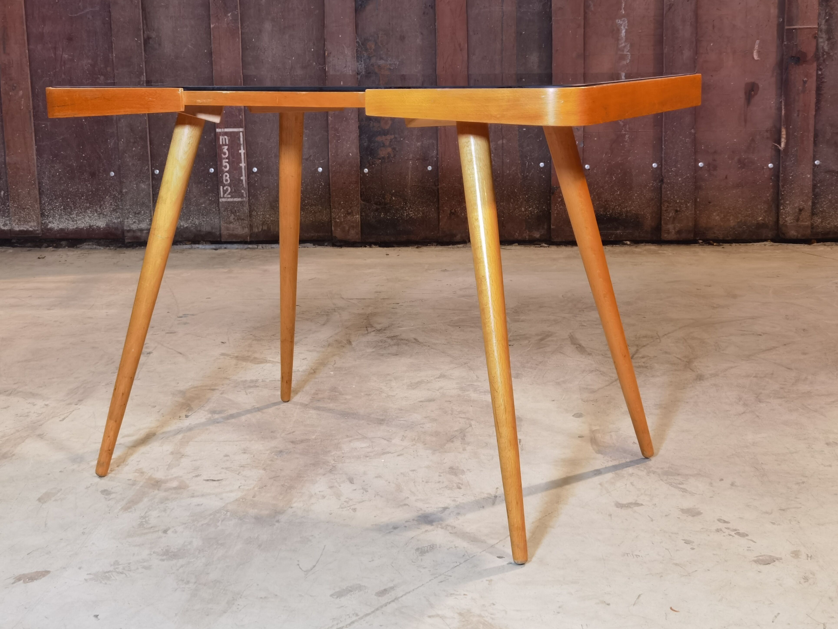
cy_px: 317
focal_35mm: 51
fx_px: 1235
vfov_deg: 28.6
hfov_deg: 37.5
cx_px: 414
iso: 200
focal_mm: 6.71
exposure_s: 1/50
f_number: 1.9
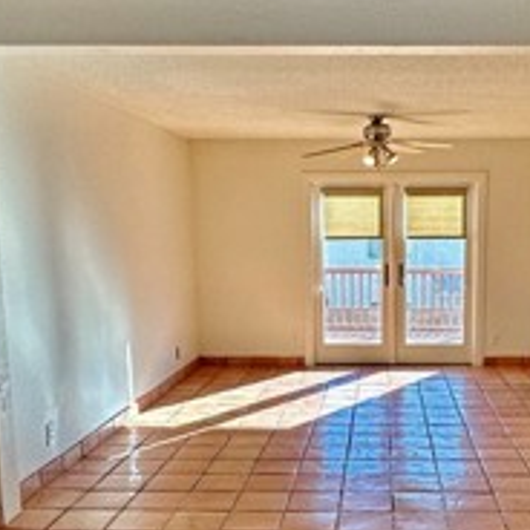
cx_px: 374
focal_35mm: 43
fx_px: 745
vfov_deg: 38.8
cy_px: 340
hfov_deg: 38.5
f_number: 2.2
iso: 125
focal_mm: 2.22
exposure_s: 1/120
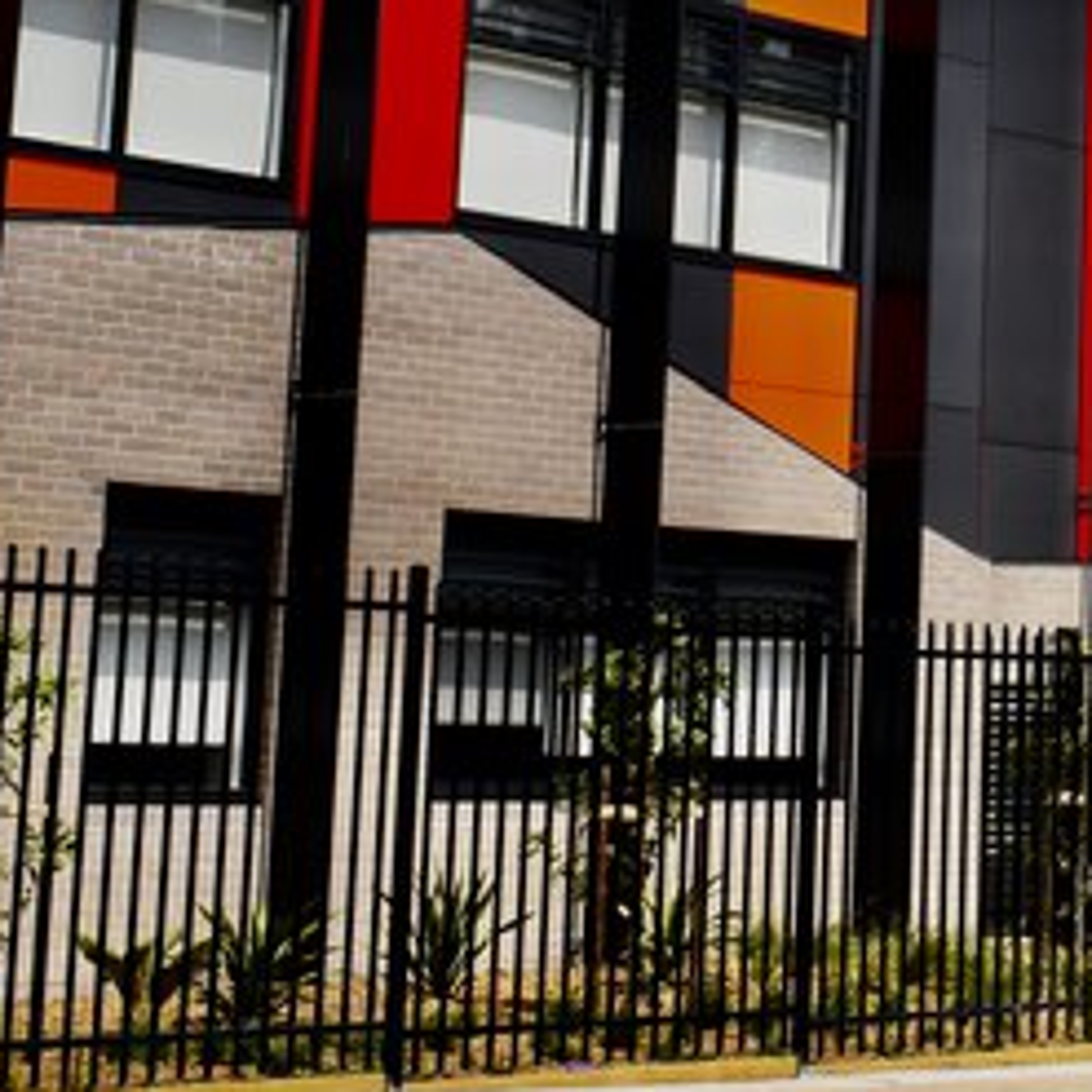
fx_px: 3676
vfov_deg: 16.4
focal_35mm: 103
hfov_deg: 16.1
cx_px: 1377
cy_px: -102
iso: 200
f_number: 11
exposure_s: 1/500
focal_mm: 20
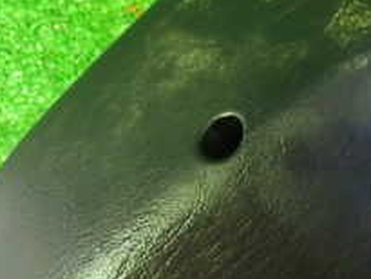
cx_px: 389
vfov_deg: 20.1
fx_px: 783
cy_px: 85
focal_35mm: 73
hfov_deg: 25.1
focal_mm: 4.5
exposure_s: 1/25
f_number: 2
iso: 800
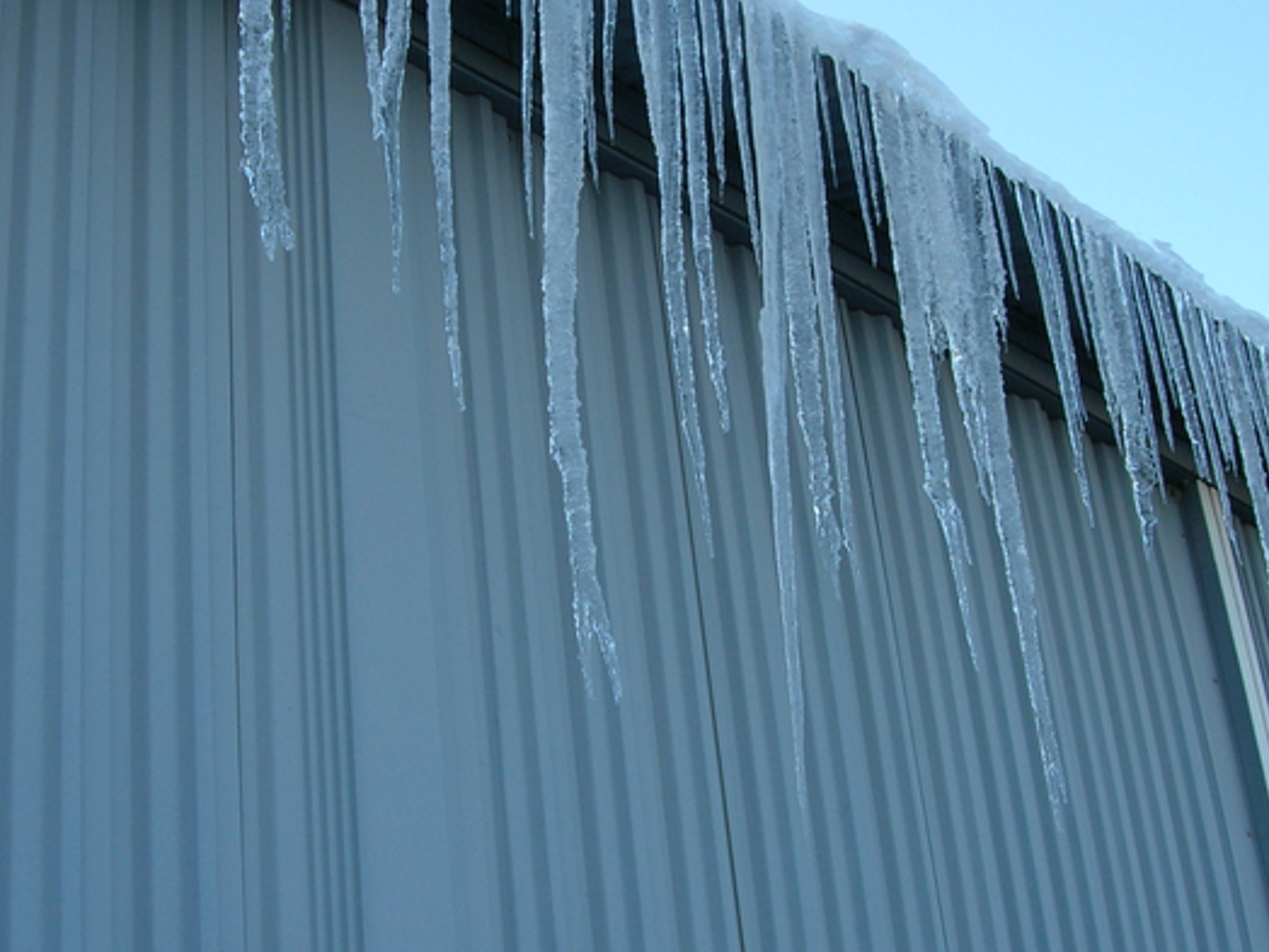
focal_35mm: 58
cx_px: 588
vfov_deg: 25.2
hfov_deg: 33.2
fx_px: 2126
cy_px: 506
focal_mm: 7.8
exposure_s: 1/86.6
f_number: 4.8
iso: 64
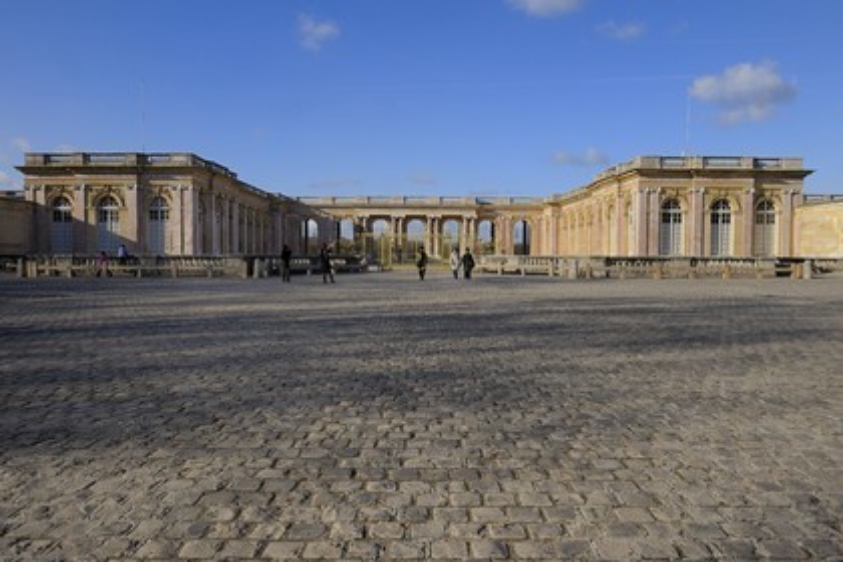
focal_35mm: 27
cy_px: 281
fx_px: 632
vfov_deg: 47.9
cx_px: 422
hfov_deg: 67.4
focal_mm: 27
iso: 800
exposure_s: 1/320
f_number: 22
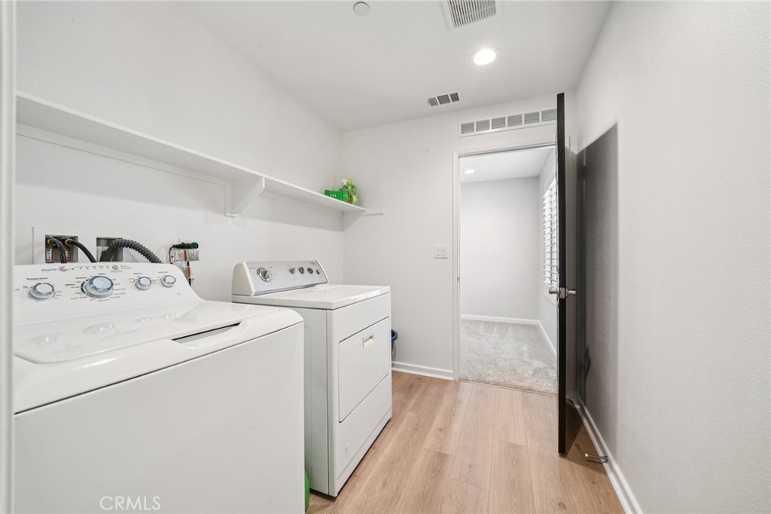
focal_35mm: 13
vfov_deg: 85.4
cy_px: 257
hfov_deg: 108.3
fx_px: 278
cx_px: 386
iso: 400
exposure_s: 1/10
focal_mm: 13
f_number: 11
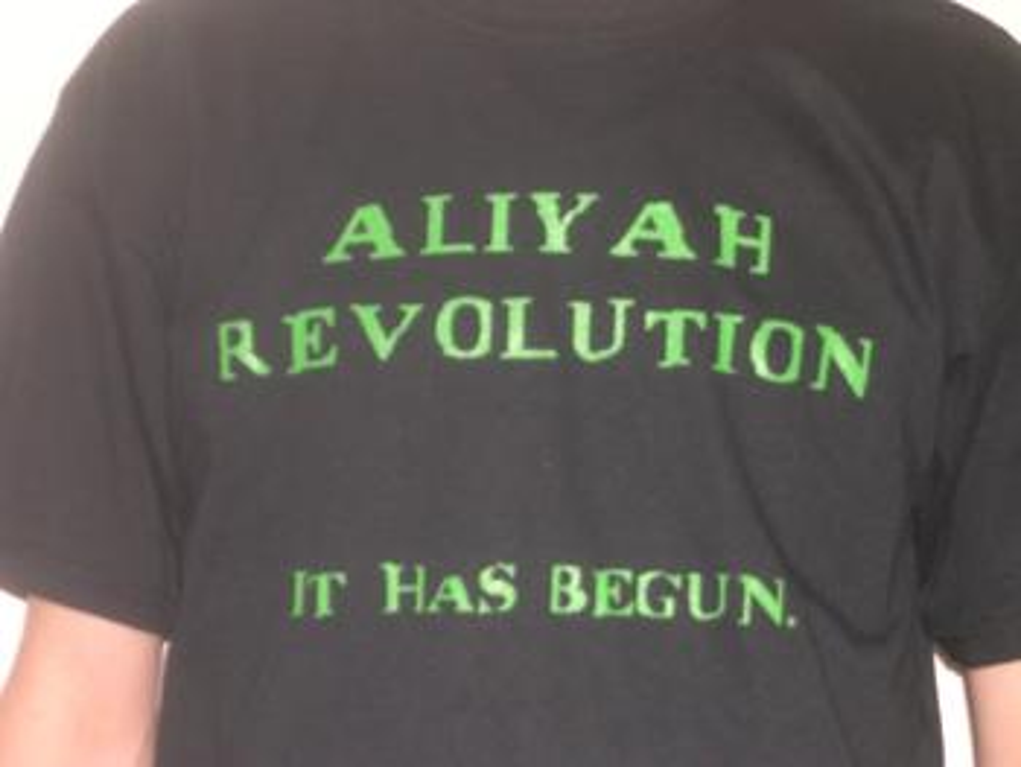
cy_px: 384
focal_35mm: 114
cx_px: 510
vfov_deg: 13.0
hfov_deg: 17.3
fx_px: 3365
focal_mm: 24
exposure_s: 1/60
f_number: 4.9
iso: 398
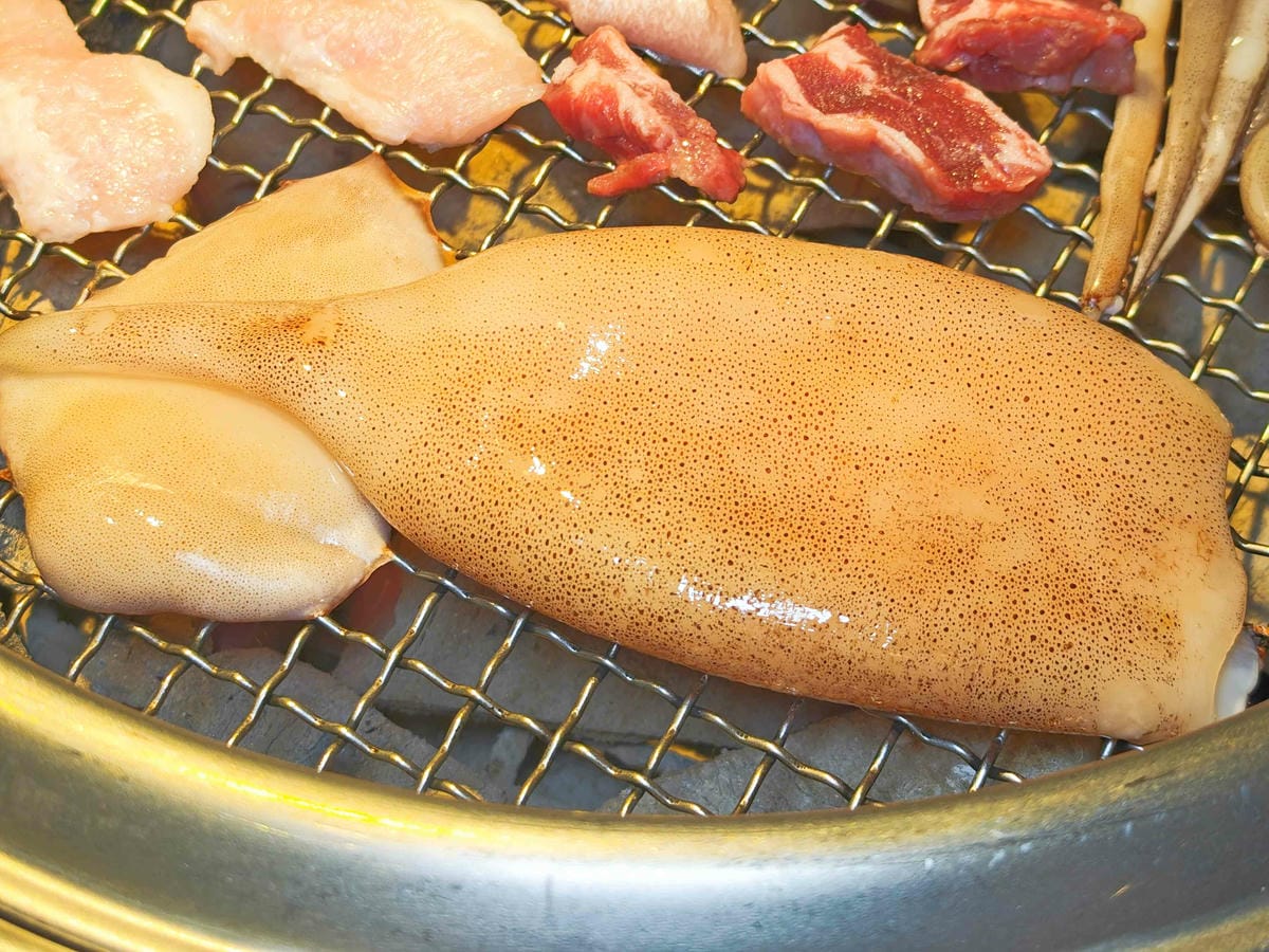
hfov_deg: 29.0
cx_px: 634
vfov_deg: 21.9
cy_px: 476
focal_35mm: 67
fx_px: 2456
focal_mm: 8.72
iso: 107
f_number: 2
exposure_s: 1/120
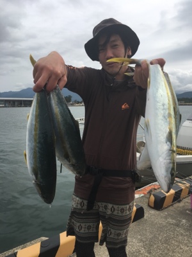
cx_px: 96
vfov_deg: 61.7
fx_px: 214
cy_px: 128
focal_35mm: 29
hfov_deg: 48.2
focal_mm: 4.15
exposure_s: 1/1166
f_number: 2.2
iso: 25
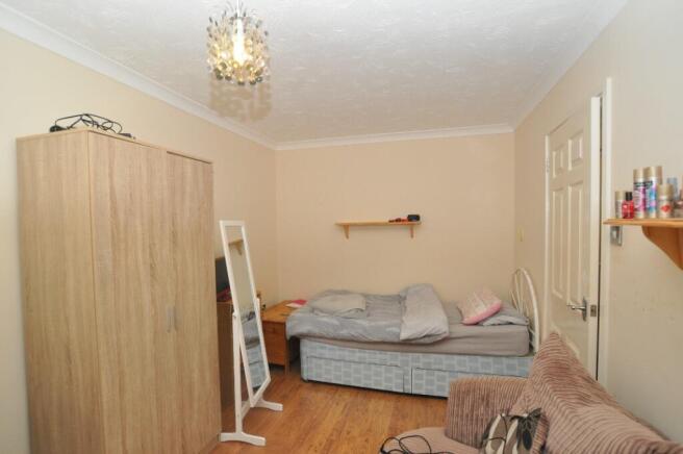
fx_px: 313
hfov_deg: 95.0
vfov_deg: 71.9
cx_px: 342
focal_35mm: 16
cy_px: 227
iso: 800
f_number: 4.5
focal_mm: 11
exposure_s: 1/60
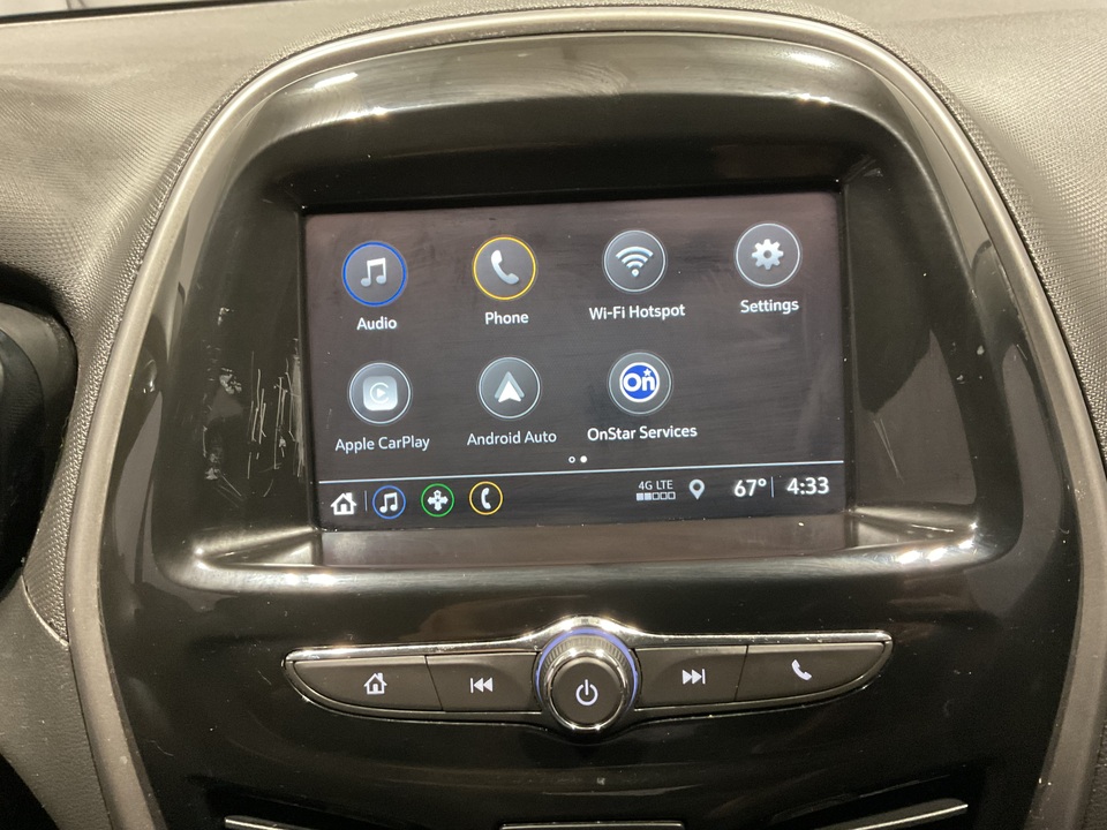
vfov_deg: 48.2
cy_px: 415
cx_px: 554
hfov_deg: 61.7
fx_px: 927
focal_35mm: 29
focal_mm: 3
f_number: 1.8
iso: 400
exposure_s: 1/30
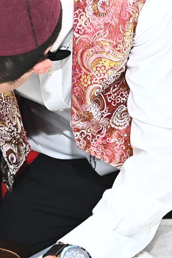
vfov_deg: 18.7
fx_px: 781
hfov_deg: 12.4
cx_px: -3
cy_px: 89
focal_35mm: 109
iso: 800
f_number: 5
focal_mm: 32
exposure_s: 1/125
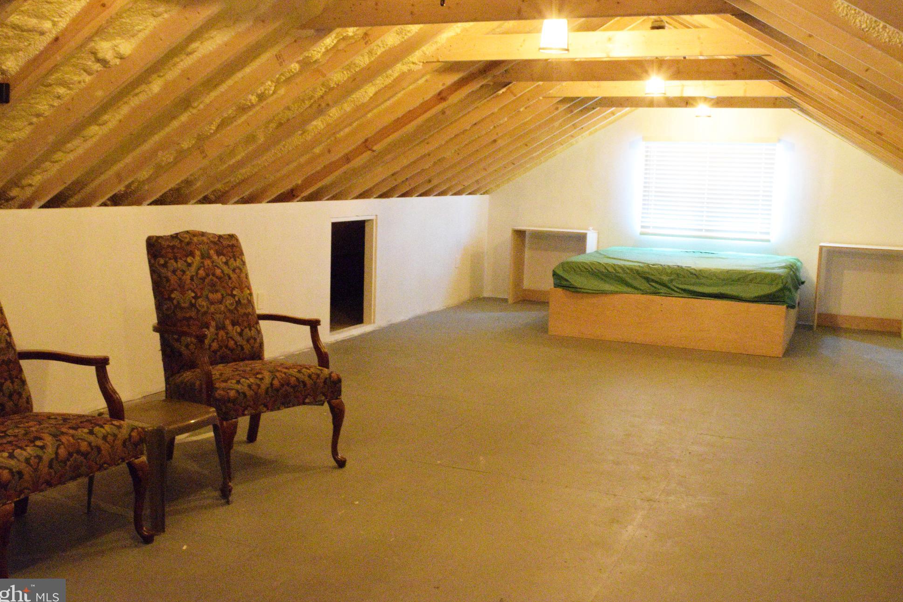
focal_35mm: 37
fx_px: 916
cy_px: 294
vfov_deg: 36.4
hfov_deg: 52.5
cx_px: 440
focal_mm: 23
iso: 12800
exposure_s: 1/15
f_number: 20
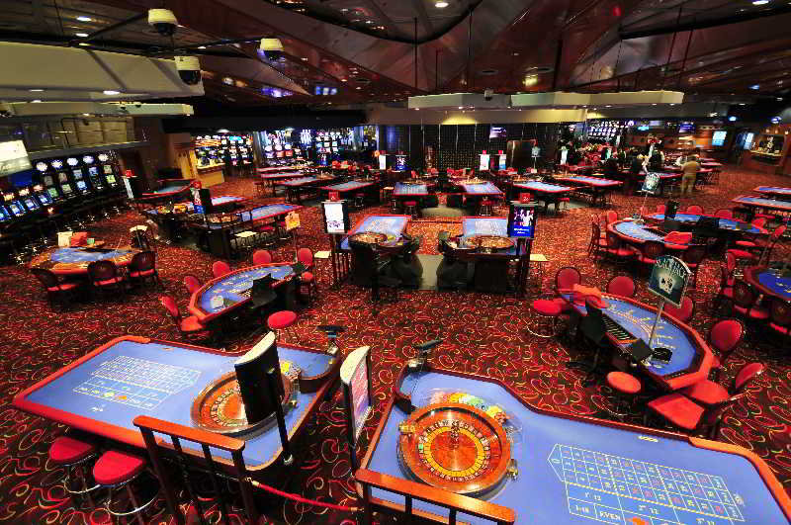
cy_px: 262
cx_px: 396
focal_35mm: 16
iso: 250
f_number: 4.2
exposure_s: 1/4
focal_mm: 11
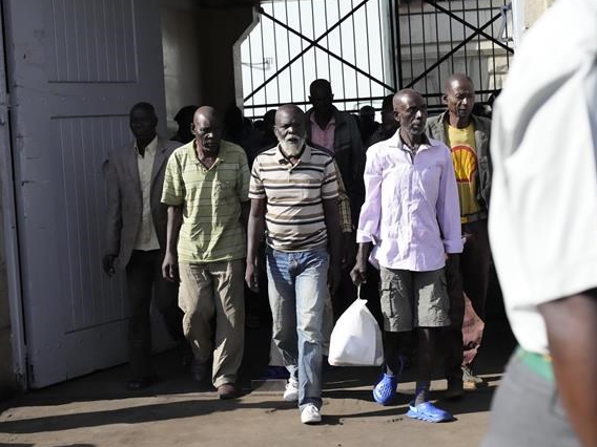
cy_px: 223
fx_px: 1328
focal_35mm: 77
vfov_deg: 19.1
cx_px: 265
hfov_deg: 25.3
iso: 12800
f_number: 5.6
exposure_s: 1/32000
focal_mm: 70
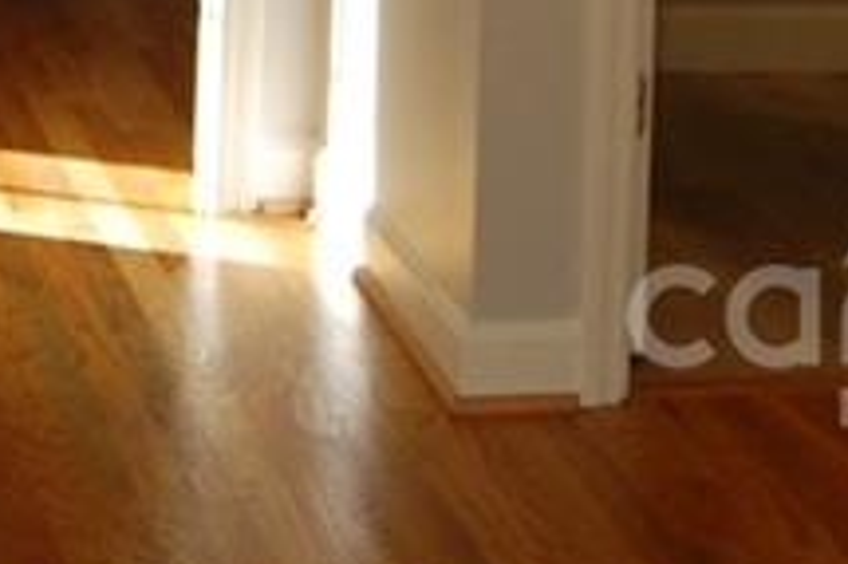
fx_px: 3695
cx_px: -209
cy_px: -753
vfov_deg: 8.1
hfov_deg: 12.7
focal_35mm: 157
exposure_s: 1/125
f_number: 5.6
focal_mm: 22
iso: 400
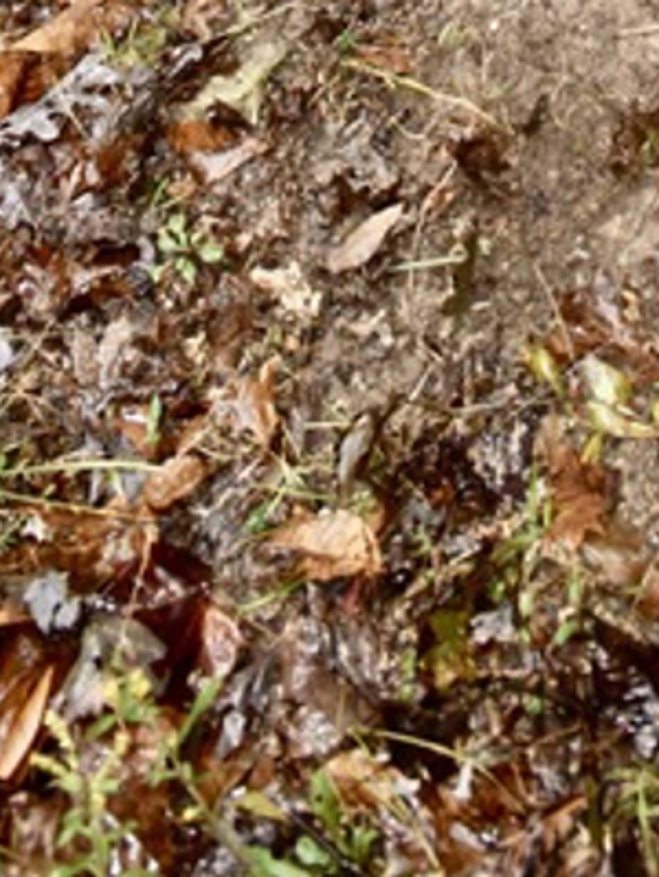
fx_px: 1647
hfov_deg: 21.8
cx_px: 668
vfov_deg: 16.5
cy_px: -1097
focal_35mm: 65
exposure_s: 1/125
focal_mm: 10
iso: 100
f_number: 5.6
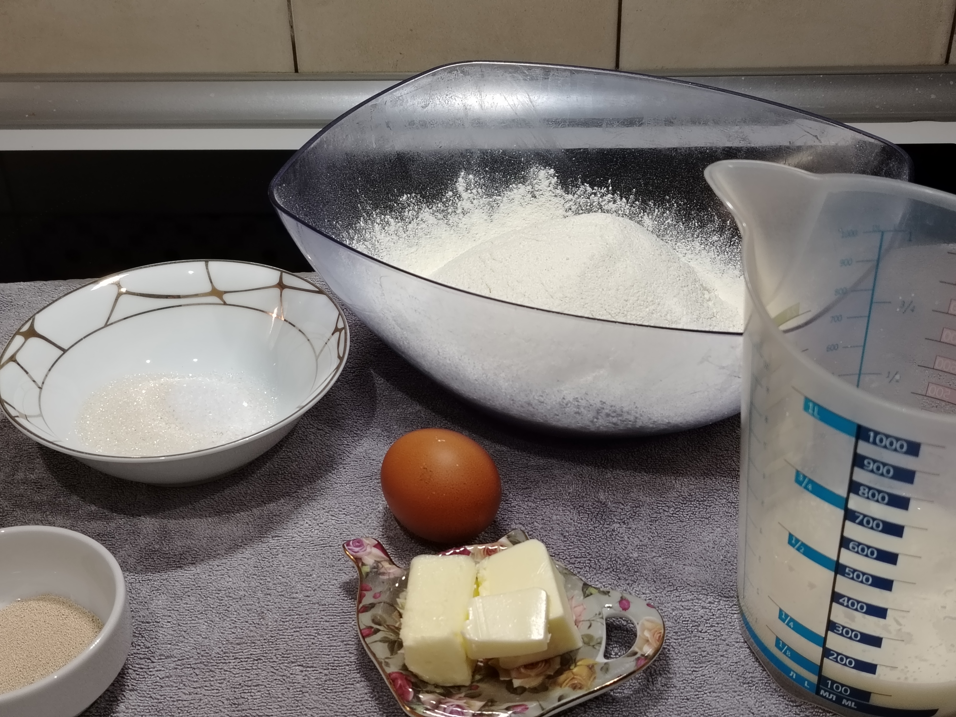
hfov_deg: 39.7
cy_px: 358
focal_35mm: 48
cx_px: 478
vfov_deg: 30.3
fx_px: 1326
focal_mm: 5.25
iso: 594
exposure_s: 1/50
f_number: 1.75
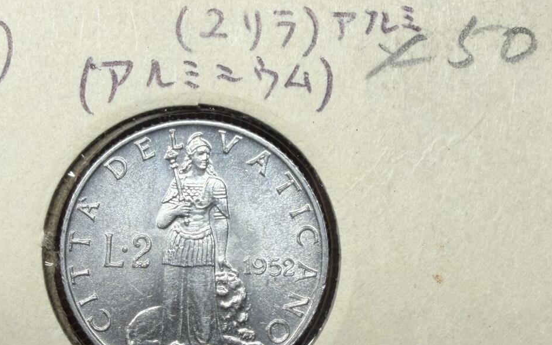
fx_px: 797
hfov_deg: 37.7
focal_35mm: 53
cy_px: 275
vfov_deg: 24.0
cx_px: 179
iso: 40
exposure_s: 1/192
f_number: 2.2
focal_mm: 2.22
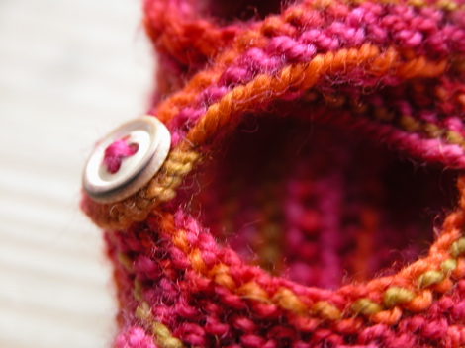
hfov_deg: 12.3
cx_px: 232
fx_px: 2162
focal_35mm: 161
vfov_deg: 9.2
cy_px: 174
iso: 103
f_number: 3.9
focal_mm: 41.1
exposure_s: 1/4.4
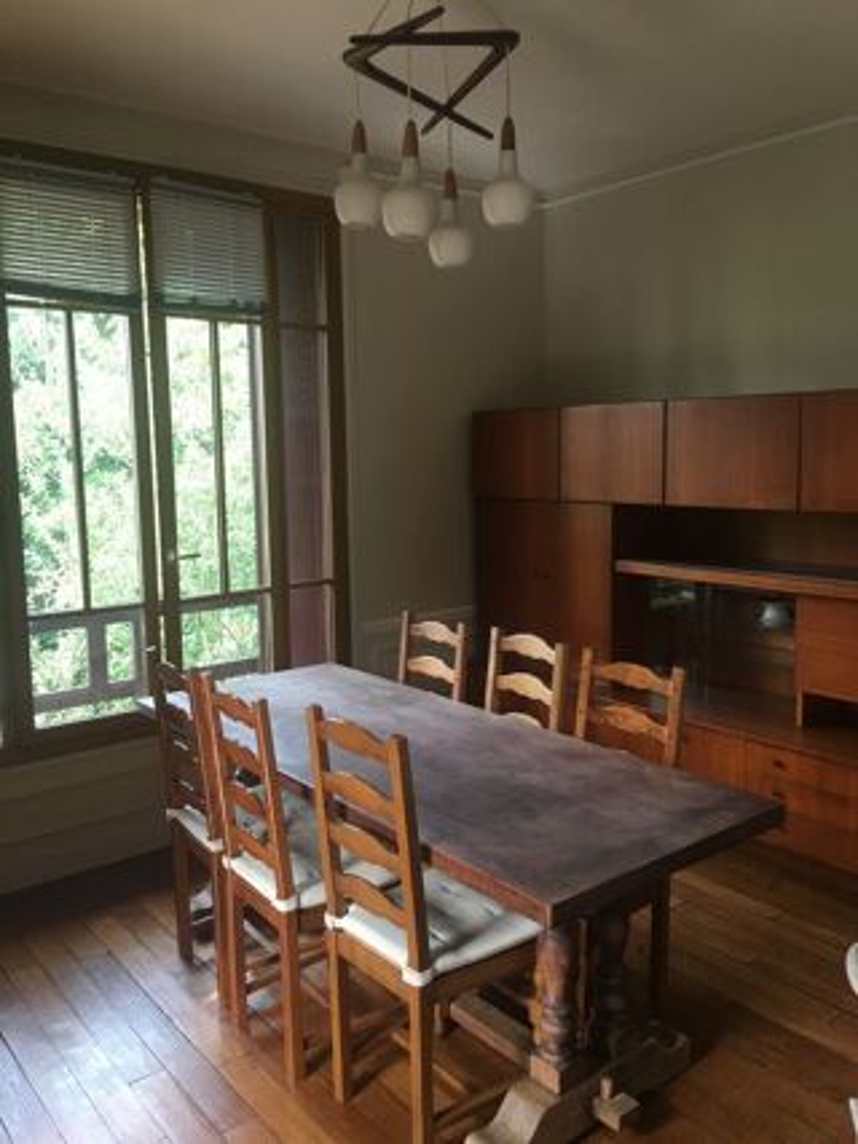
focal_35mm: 29
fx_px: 959
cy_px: 572
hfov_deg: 48.2
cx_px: 429
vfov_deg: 61.7
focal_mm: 4.15
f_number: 2.2
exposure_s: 1/33
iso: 32
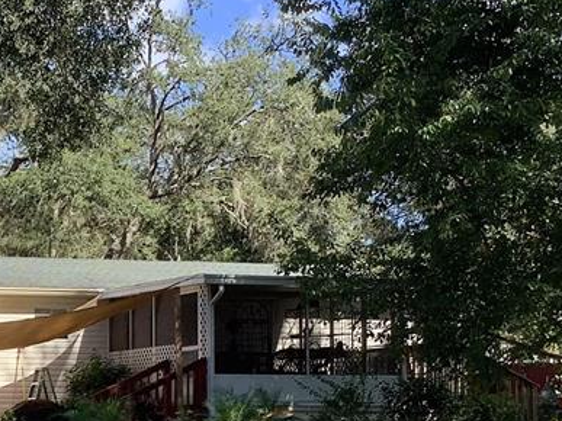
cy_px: 404
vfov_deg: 17.6
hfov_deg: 22.7
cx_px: -30
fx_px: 1331
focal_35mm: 82
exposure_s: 1/407
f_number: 2.4
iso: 25
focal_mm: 3.3
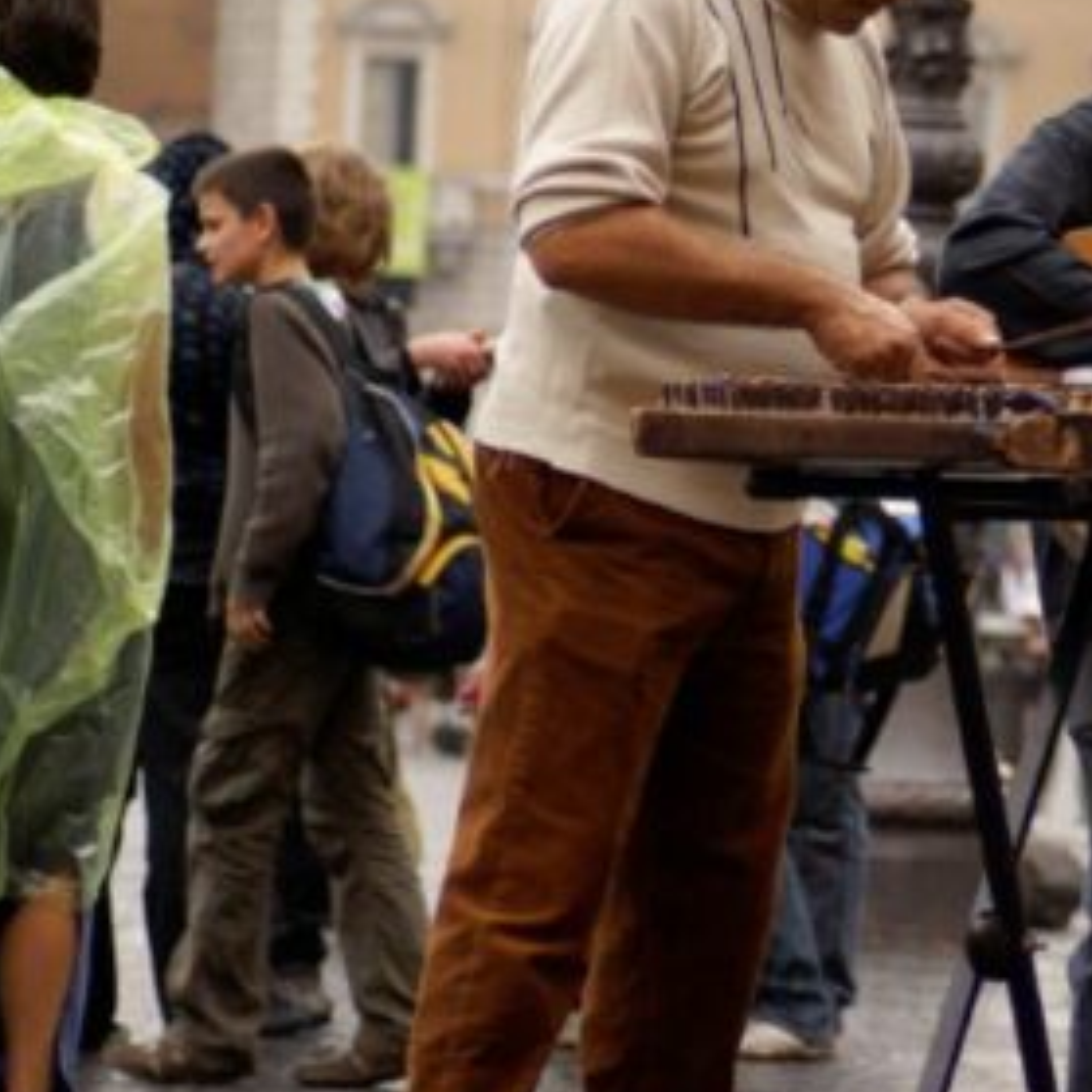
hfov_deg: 6.4
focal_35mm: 274
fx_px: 9779
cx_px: 1022
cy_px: 362
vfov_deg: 6.4
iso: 100
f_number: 4
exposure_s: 1/160
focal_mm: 100
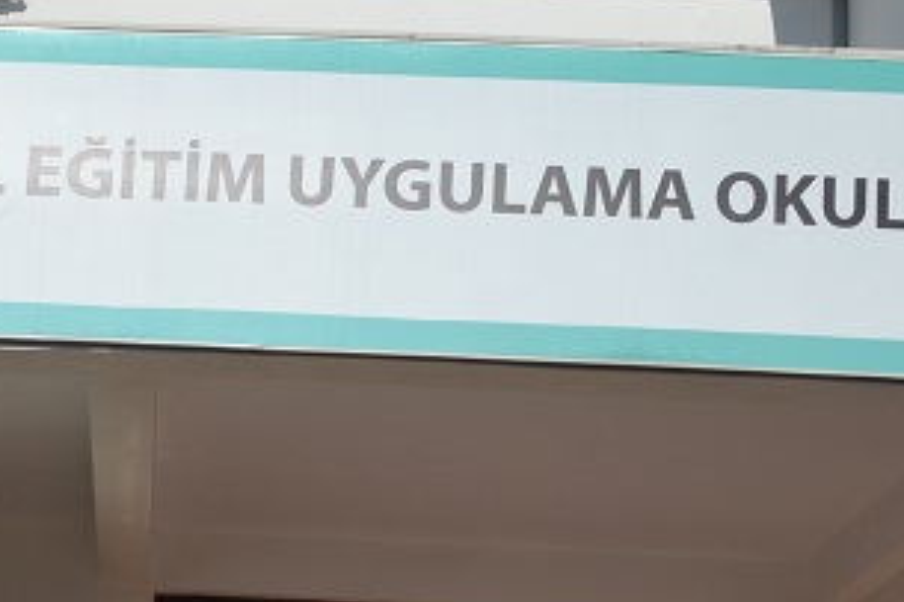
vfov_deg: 15.2
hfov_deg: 22.8
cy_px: 856
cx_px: -83
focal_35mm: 84
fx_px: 2108
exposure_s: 1/250
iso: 100
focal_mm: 18
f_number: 8
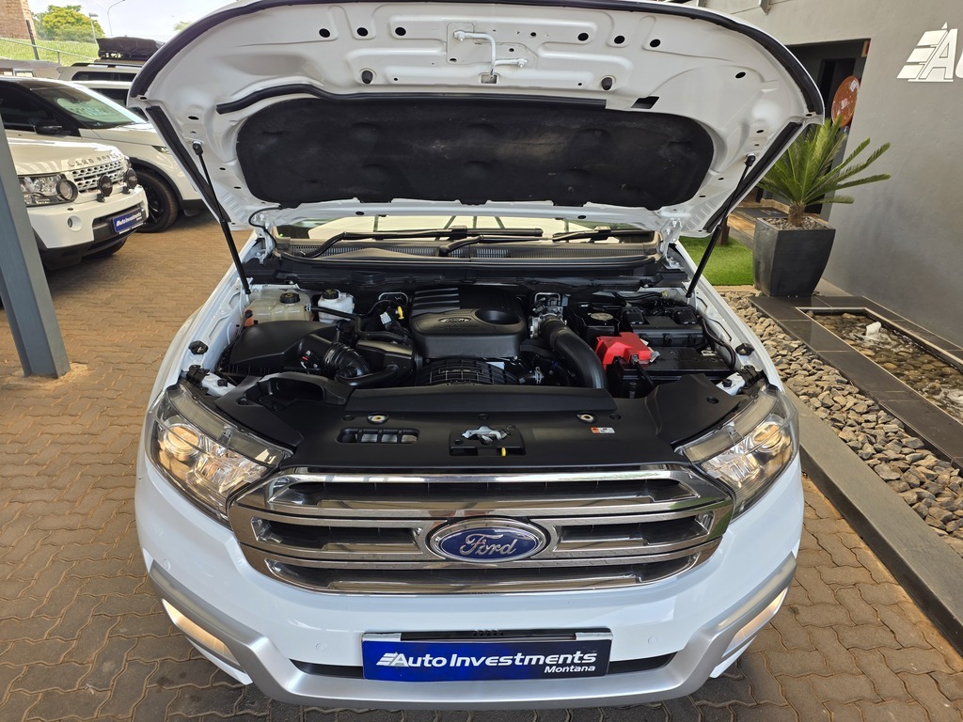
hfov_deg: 73.9
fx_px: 640
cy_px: 361
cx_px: 482
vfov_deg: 58.9
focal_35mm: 23
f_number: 1.7
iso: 40
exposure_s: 1/180
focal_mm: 6.25
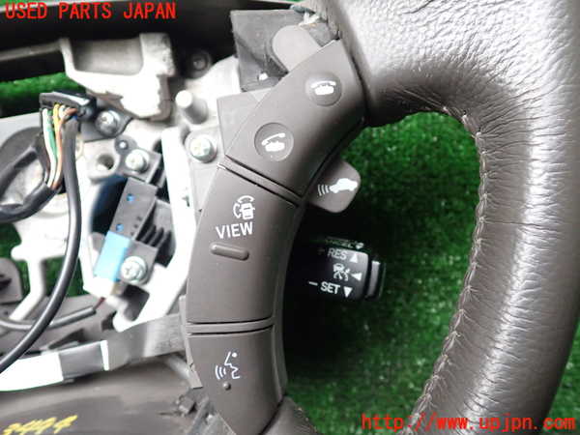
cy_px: 218
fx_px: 503
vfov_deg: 46.8
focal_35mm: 30
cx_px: 290
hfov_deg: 60.0
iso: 500
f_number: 2.3
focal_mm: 5.4
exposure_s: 1/30
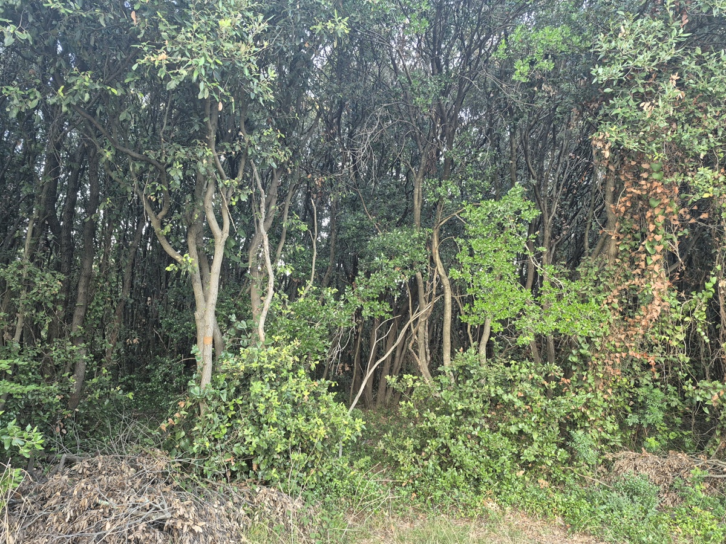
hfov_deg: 73.9
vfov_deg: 58.9
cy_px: 272
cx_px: 363
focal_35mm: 23
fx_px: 482
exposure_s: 1/100
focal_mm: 5.4
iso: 500
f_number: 1.8
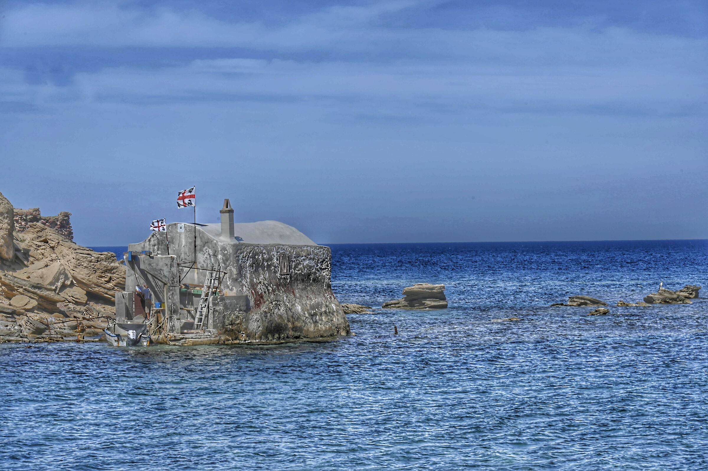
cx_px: 354
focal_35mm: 140
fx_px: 2752
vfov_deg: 9.8
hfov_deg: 14.7
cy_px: 236
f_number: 16
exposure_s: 1/161
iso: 110
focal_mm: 140
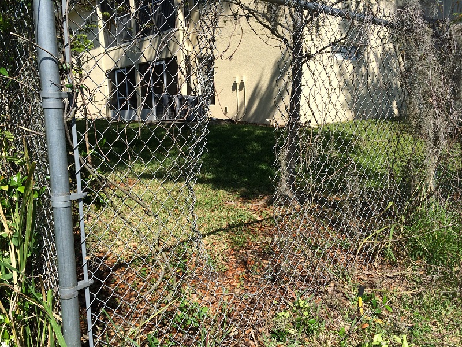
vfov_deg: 46.8
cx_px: 231
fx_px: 400
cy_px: 174
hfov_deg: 60.0
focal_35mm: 30
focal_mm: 4.12
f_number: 2.2
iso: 40
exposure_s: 1/2053
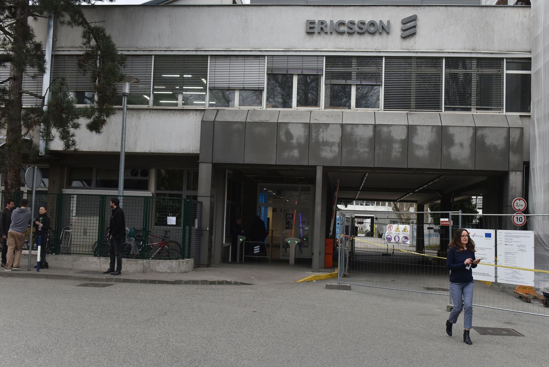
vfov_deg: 41.2
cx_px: 274
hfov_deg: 58.7
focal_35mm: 32
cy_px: 184
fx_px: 488
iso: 640
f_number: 6.3
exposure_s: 1/160
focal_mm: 32
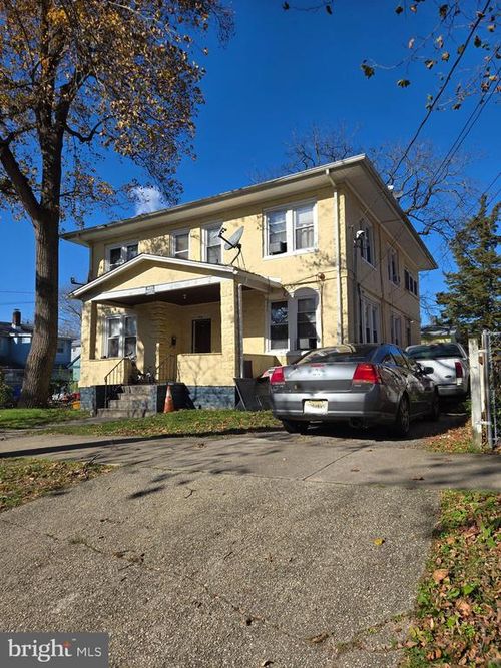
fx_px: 444
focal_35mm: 23
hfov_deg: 58.9
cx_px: 250
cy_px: 334
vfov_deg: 73.9
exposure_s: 1/2259
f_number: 1.8
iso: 25
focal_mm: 5.4
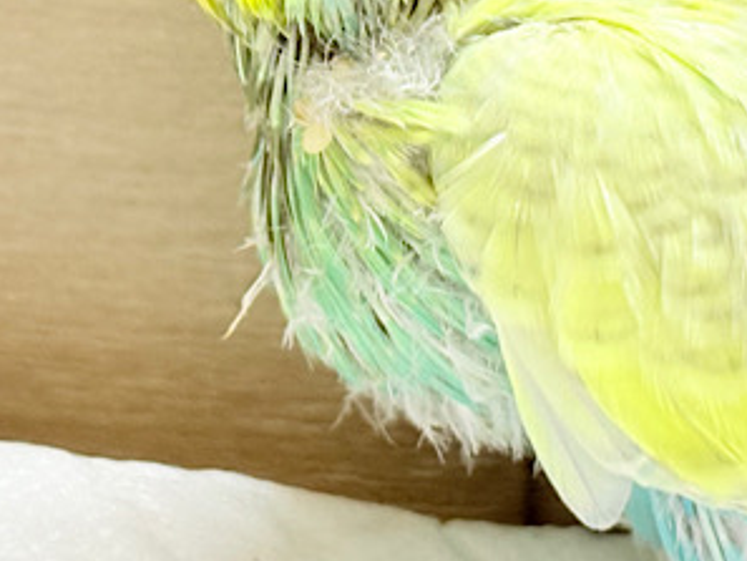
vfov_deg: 13.2
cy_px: 118
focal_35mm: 112
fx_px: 2418
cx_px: 599
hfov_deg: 17.4
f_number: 1.6
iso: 160
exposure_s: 1/33
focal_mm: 5.96
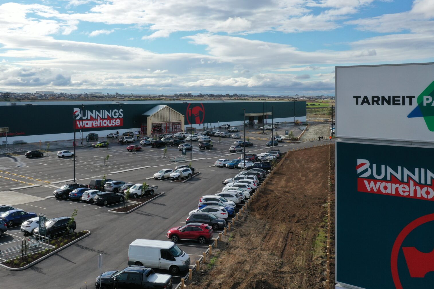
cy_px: 94
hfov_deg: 50.6
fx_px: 458
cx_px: 192
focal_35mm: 38
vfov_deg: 34.7
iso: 100
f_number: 6.3
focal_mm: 10.26
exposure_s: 1/500
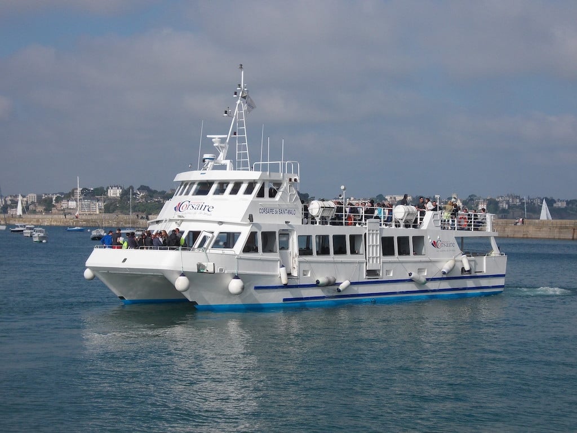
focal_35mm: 82
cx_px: 288
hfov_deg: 23.8
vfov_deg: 18.0
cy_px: 216
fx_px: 1367
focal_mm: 11.6
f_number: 9.6
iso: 80
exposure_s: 1/250
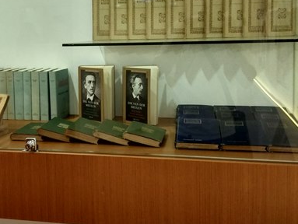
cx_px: 84
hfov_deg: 45.5
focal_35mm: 40
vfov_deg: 35.7
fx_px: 345
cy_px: 78
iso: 400
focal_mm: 3.57
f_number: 2
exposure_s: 1/25
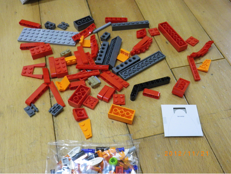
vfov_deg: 35.1
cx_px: 116
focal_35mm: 41
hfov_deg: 45.8
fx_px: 274
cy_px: 87
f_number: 3.9
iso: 400
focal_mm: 7.3
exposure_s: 1/10
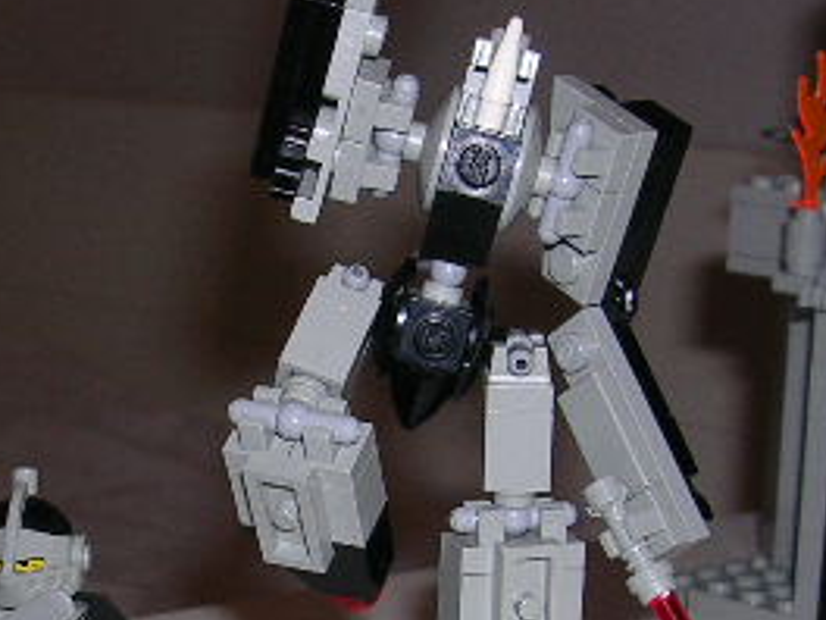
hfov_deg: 21.3
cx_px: 350
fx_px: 2195
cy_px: 451
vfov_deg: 16.0
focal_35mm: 92
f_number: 2.8
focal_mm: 5.8
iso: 50
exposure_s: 1/60.1
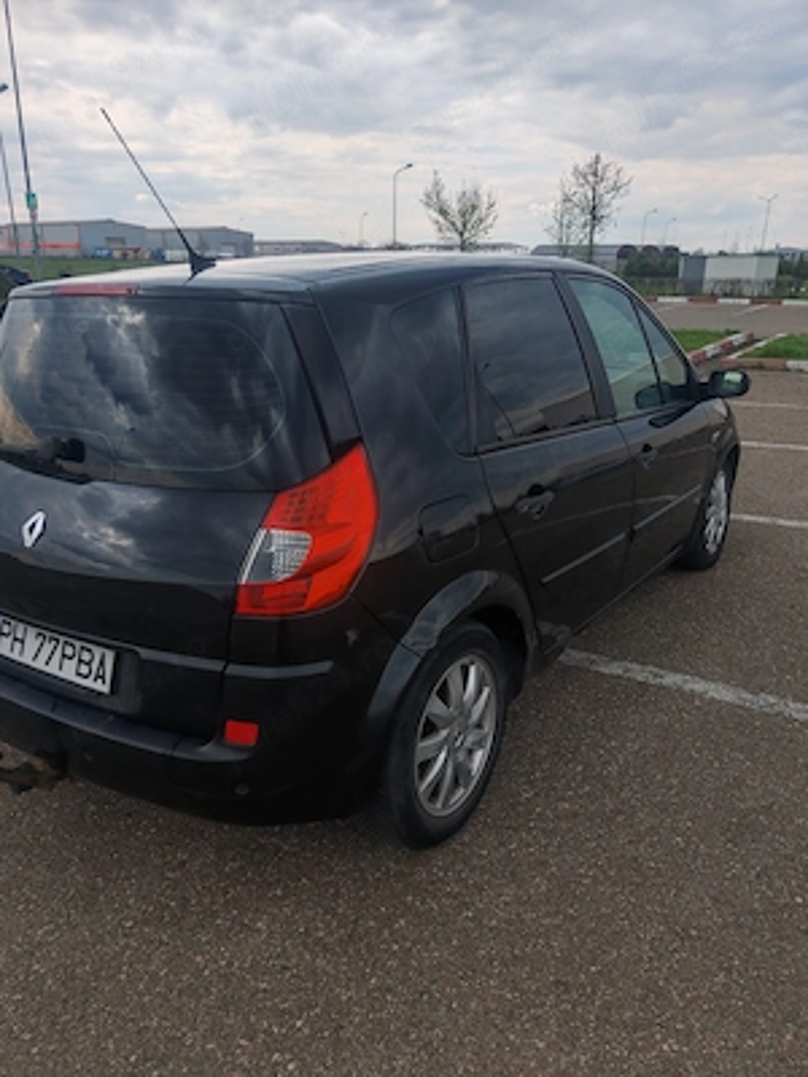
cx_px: 404
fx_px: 840
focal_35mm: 27
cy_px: 538
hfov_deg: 51.4
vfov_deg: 65.3
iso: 50
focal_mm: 6.67
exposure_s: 1/700
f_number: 1.9
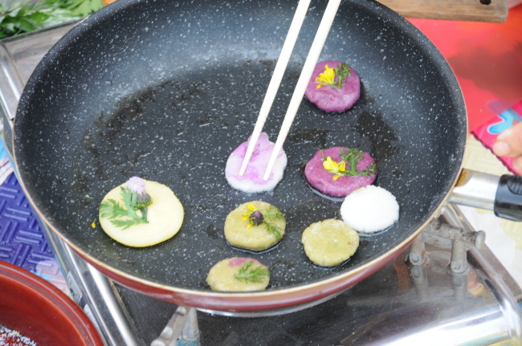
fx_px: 2714
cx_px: 261
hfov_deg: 11.0
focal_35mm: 188
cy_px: 173
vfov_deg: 7.3
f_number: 5.6
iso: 200
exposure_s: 1/50
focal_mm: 125
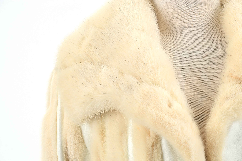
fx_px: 1057
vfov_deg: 8.7
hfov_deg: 13.1
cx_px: 121
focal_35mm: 158
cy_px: 80
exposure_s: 1/60
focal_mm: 105
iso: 160
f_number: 10
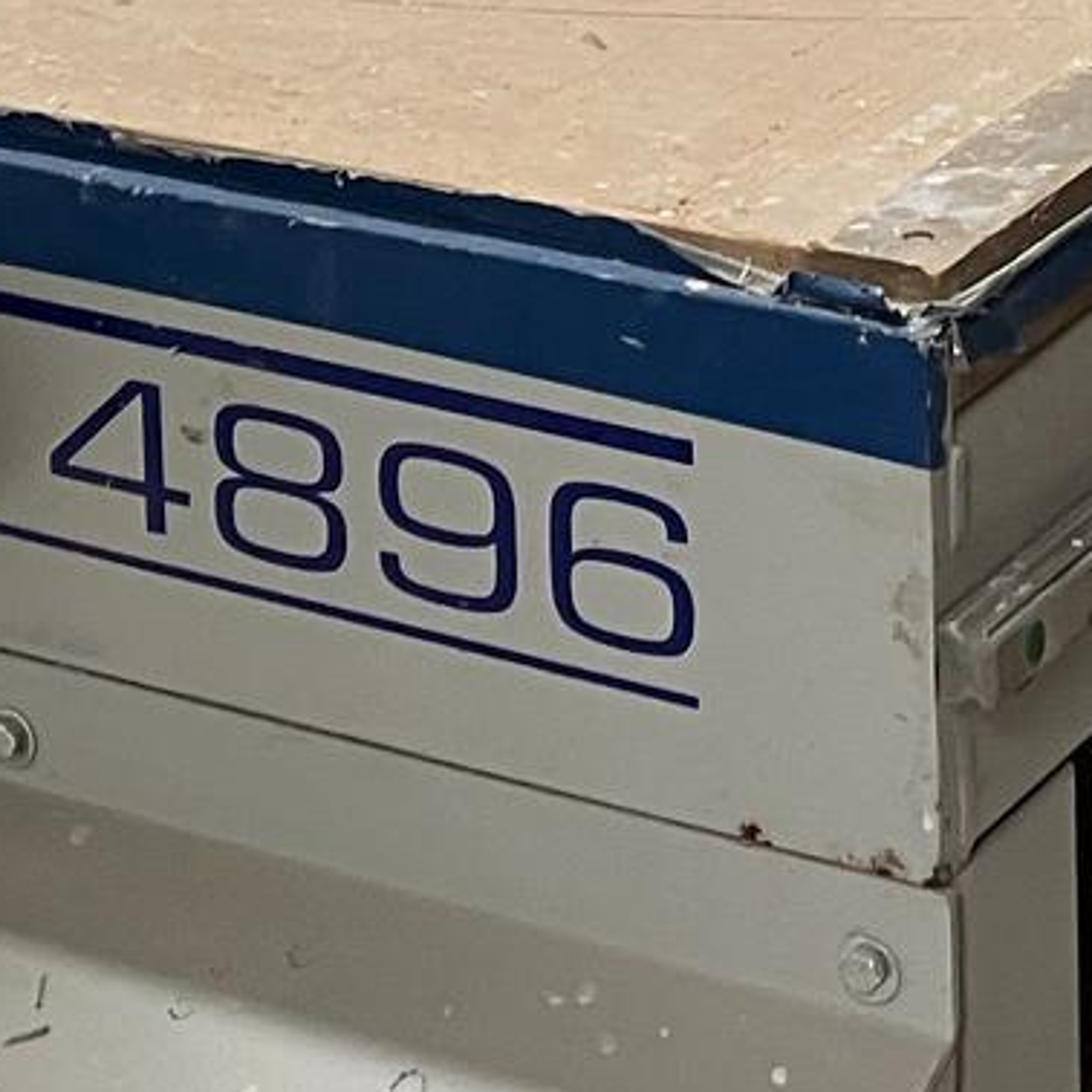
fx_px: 4783
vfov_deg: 11.9
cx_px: 838
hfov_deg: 13.0
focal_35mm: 134
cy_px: -927
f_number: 1.8
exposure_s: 1/60
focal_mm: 3.99
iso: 80
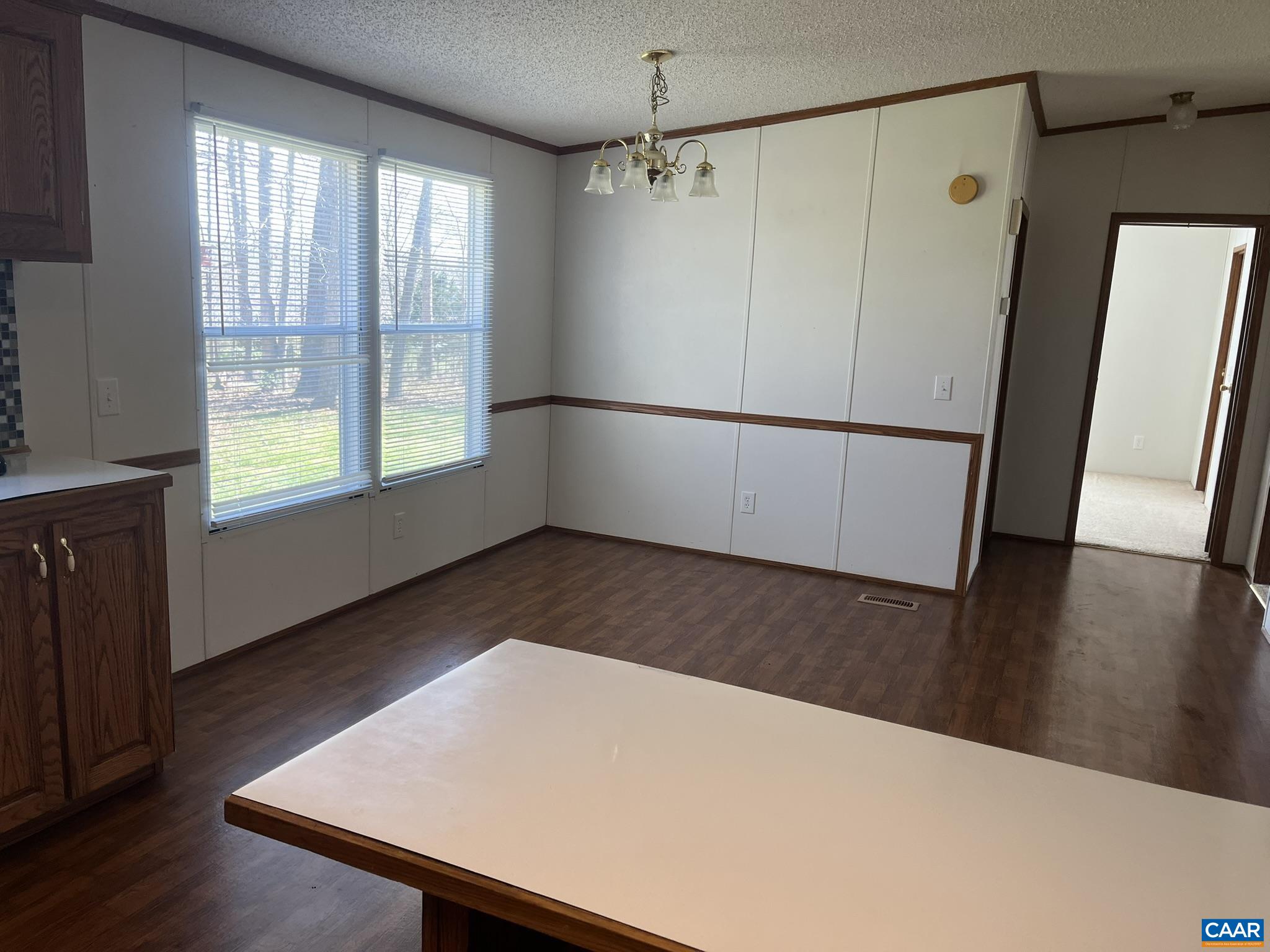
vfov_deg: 53.1
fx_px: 954
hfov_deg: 67.3
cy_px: 476
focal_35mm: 26
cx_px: 635
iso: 80
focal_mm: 5.1
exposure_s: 1/120
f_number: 1.6
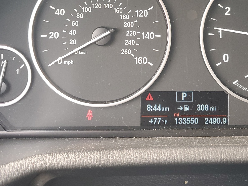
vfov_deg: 29.0
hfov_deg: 39.3
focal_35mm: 48
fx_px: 344
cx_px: 162
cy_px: 18
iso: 65
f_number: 1.5
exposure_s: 1/120
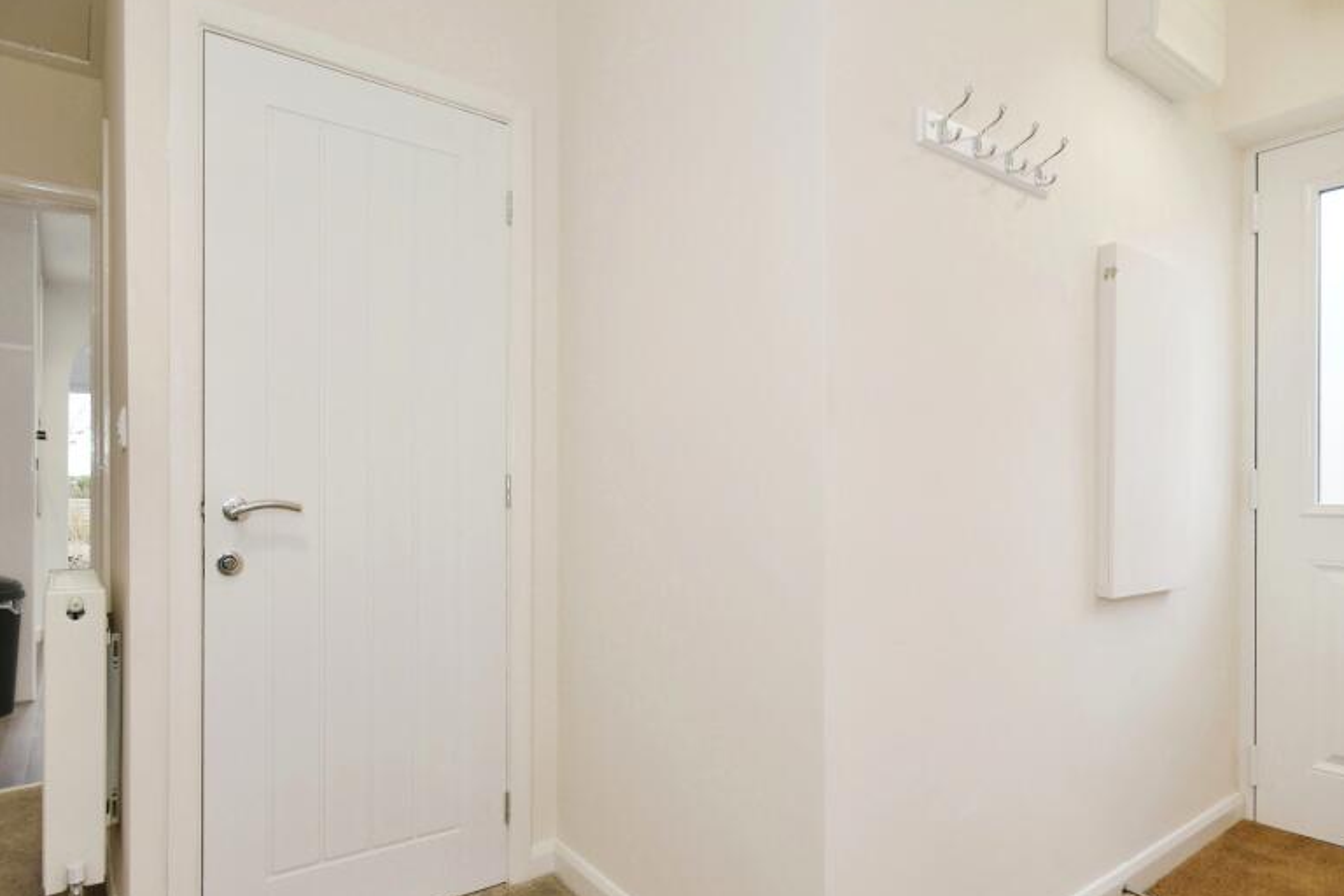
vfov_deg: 61.8
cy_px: 494
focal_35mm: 20
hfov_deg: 83.9
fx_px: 747
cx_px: 640
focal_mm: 10
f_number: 8
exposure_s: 1/30
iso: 400
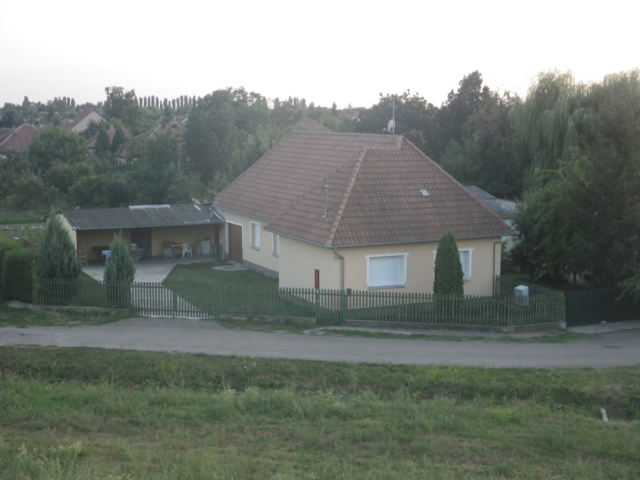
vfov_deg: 28.6
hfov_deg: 37.5
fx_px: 943
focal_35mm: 51
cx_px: 320
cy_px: 240
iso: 100
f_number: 4.4
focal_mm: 9.1
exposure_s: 1/60
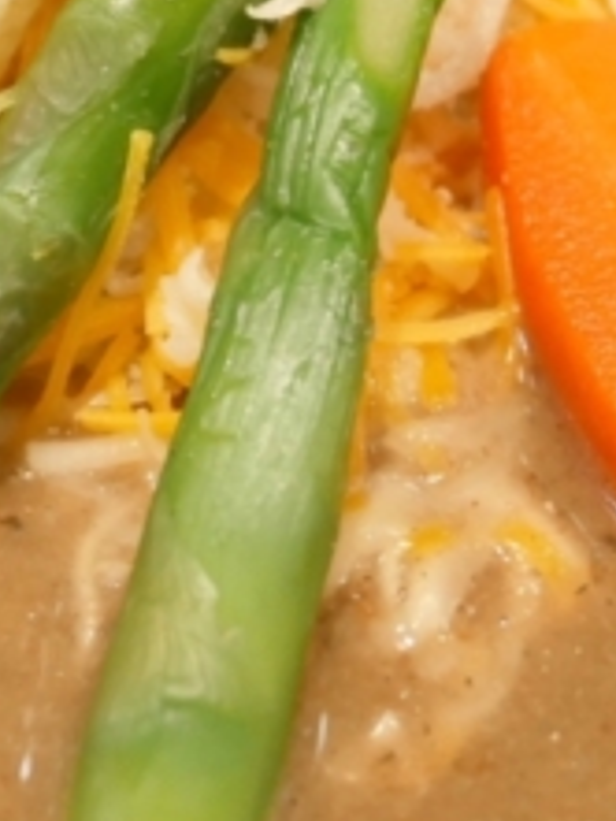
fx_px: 2062
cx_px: 119
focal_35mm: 87
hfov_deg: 16.9
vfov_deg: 22.4
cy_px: 256
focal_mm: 16
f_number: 3.9
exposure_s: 1/60
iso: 800
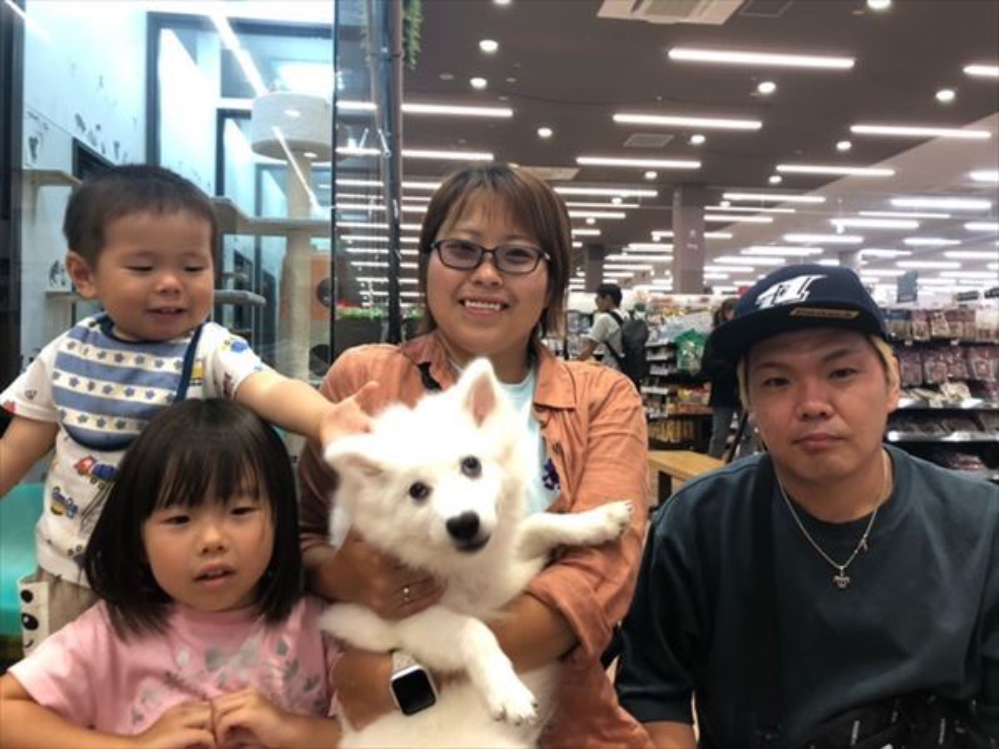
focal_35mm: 28
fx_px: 808
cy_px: 374
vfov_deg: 49.7
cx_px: 500
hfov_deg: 63.4
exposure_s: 1/100
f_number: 1.8
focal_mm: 3.99
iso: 125
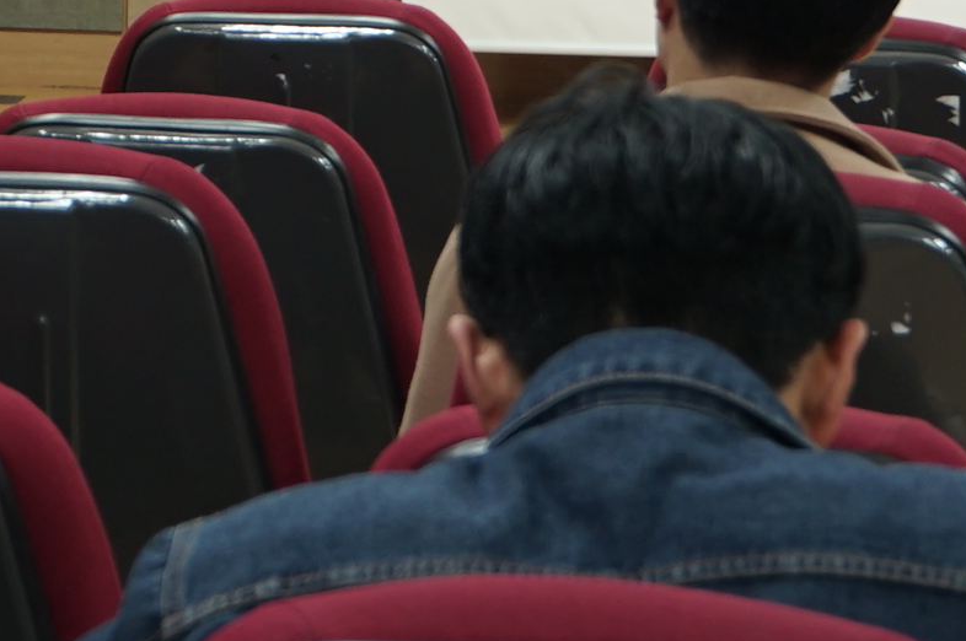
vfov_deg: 5.0
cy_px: -583
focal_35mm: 268
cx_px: -474
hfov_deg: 7.6
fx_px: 7182
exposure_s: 1/13
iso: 400
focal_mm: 70
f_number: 10
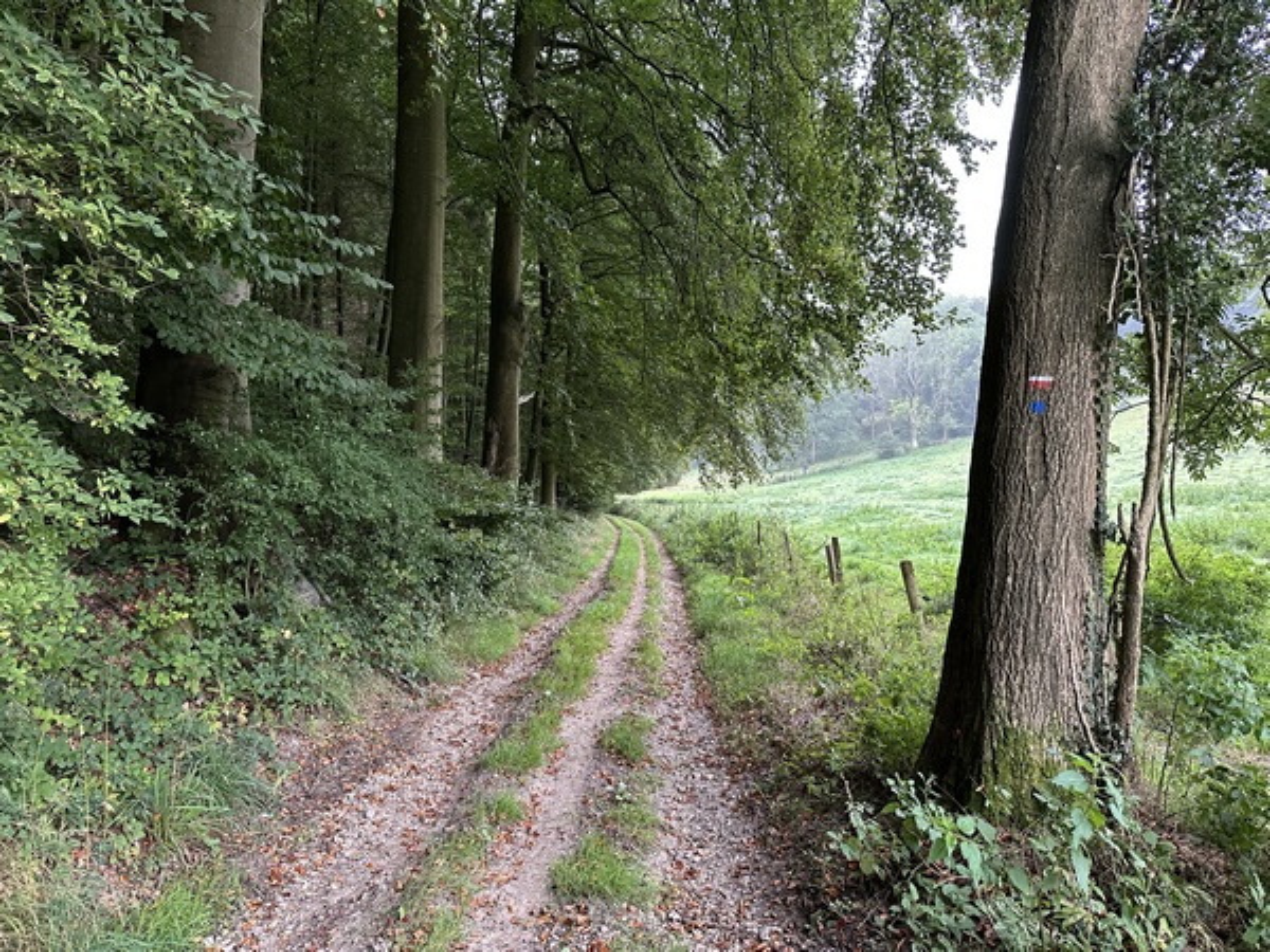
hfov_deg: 71.6
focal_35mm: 24
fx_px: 881
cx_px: 635
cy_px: 476
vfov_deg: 56.8
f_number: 1.78
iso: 320
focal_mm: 6.86
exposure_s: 1/60
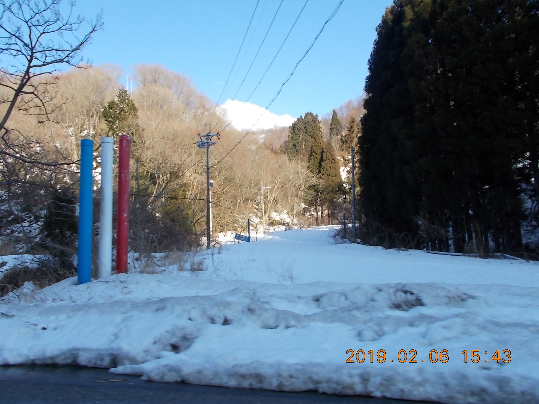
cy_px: 202
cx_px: 270
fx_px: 467
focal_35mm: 30
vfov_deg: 46.8
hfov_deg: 60.0
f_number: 3.4
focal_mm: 5.3
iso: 80
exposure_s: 1/400
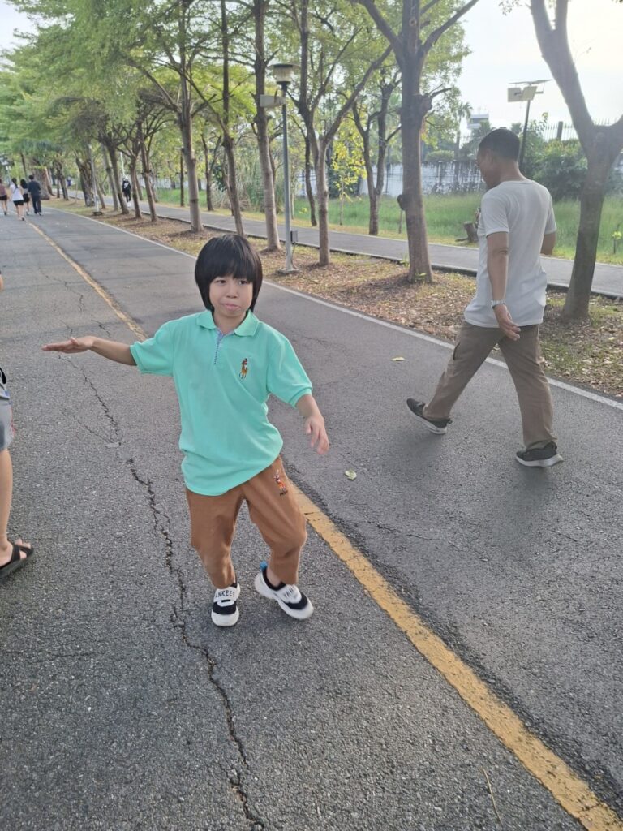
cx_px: 312
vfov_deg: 73.9
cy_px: 416
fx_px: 552
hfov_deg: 58.9
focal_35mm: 23
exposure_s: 1/115
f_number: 1.8
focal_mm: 5.54
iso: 50
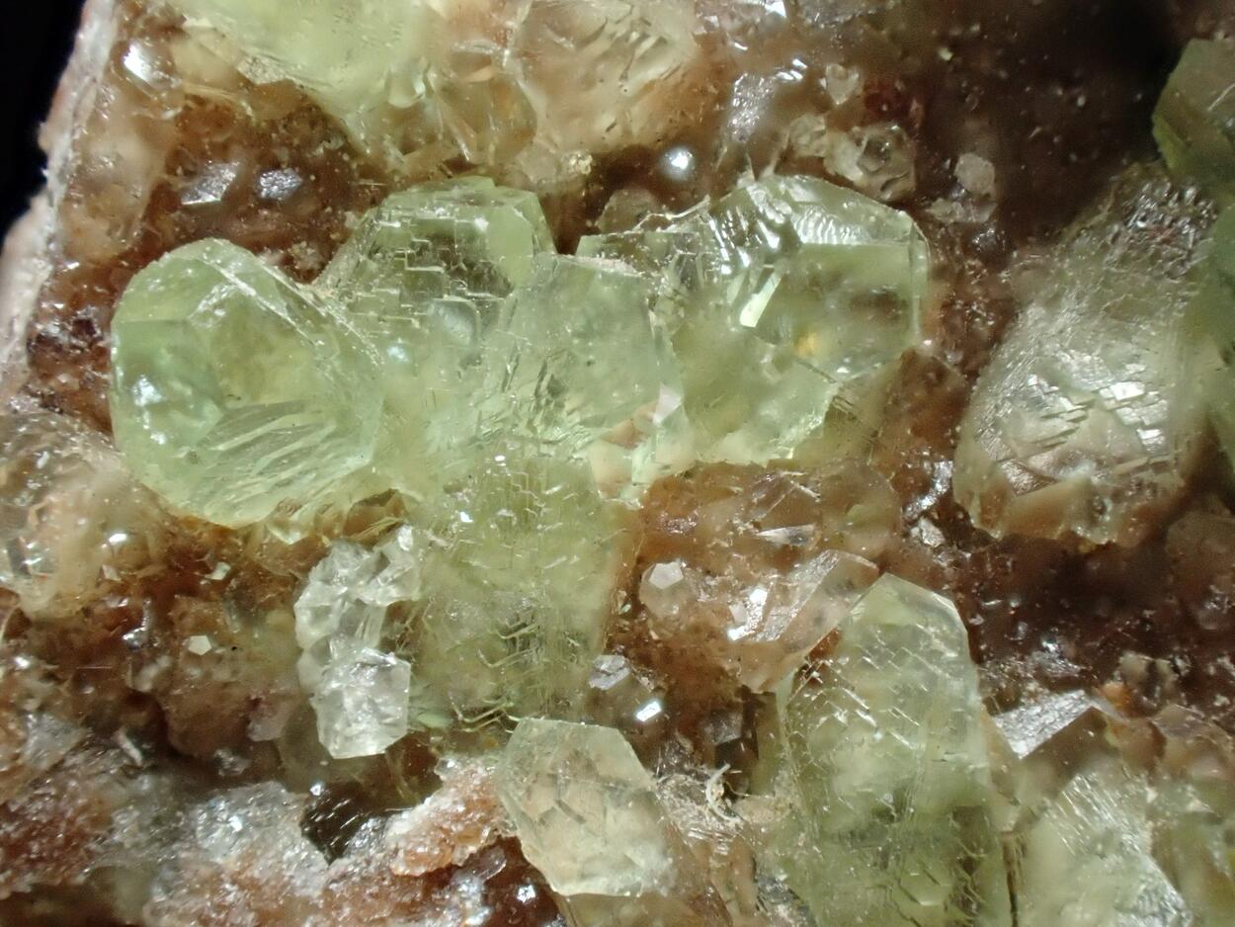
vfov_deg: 14.8
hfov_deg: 19.6
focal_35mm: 100
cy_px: 464
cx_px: 618
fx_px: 3568
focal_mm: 18
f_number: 6.3
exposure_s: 1/400
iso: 640
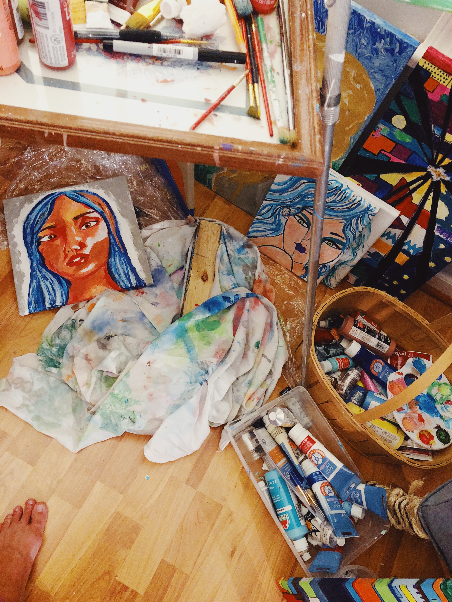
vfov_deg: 63.4
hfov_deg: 49.7
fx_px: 487
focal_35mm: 28
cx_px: 226
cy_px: 301
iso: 125
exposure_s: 1/4
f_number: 1.8
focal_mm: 3.99
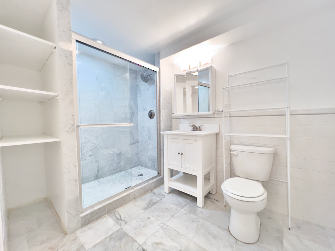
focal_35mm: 13
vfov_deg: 89.9
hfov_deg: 106.2
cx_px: 168
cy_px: 126
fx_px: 126
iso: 500
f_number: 1.8
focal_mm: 1.57
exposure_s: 1/60
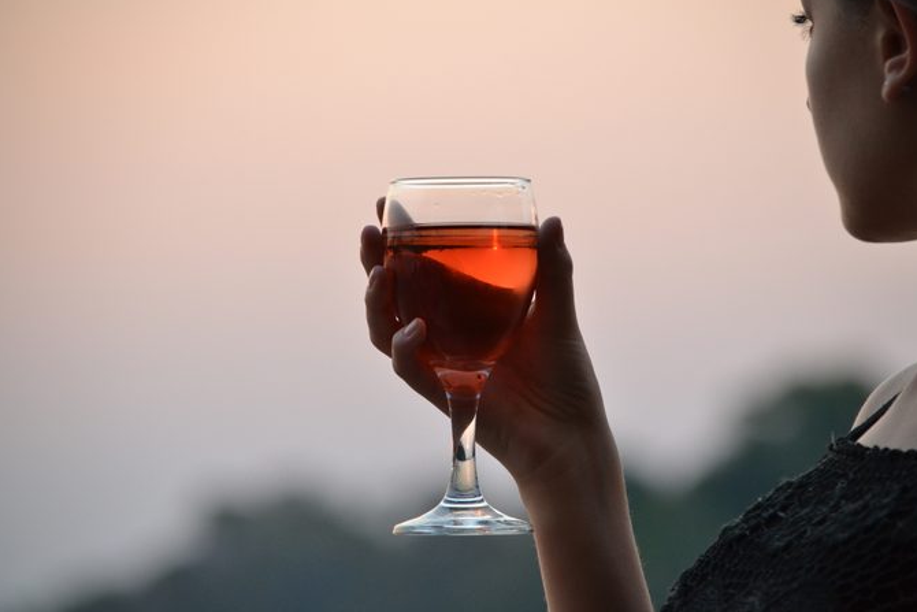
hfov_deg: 9.7
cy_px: 307
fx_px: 5389
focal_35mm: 212
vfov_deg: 6.5
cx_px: 472
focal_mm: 135
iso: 800
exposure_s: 1/400
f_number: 4.8
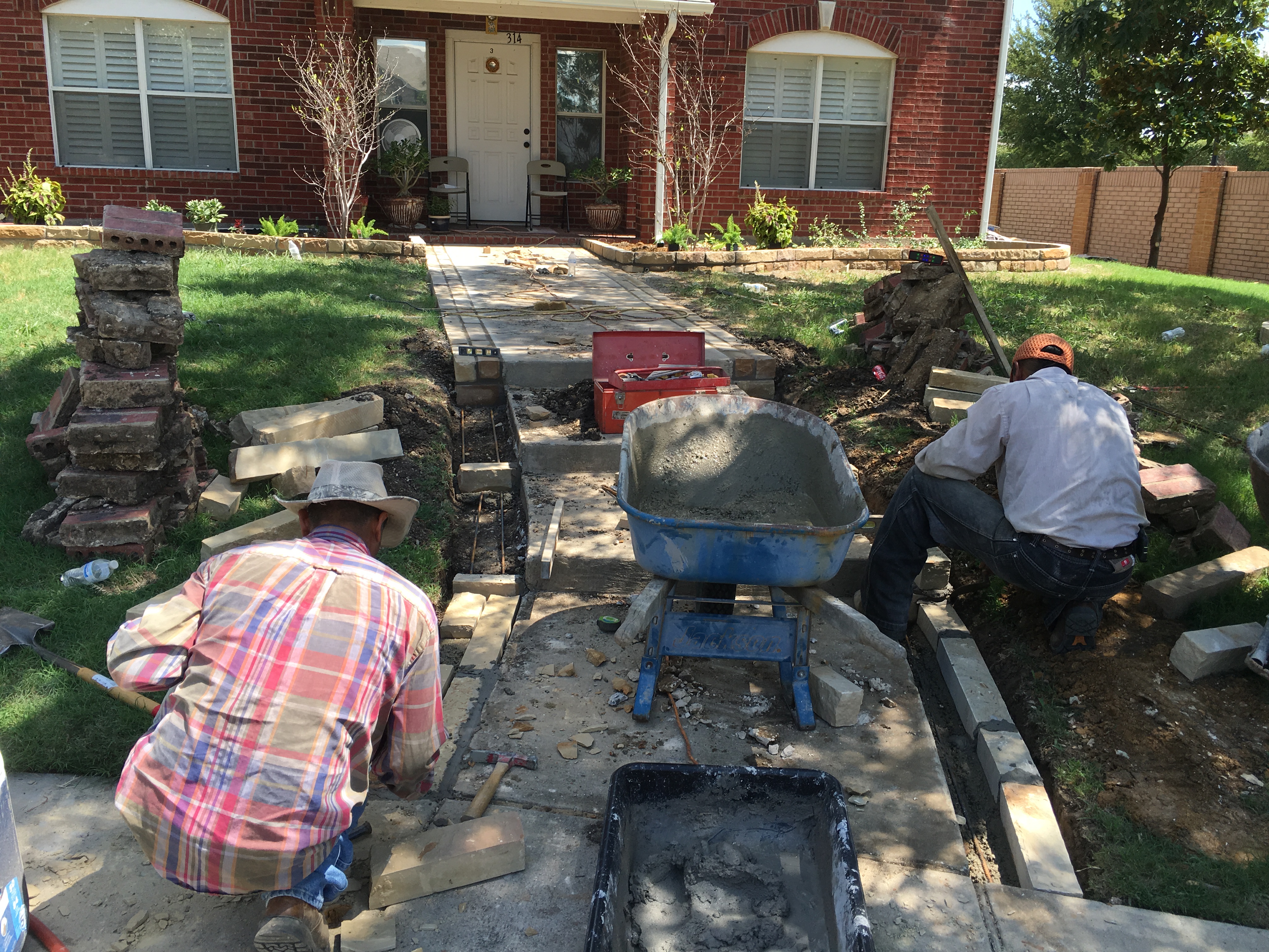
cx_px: 634
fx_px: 1063
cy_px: 476
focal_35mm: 29
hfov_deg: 61.7
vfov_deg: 48.2
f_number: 2.2
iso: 25
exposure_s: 1/561
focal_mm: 4.15
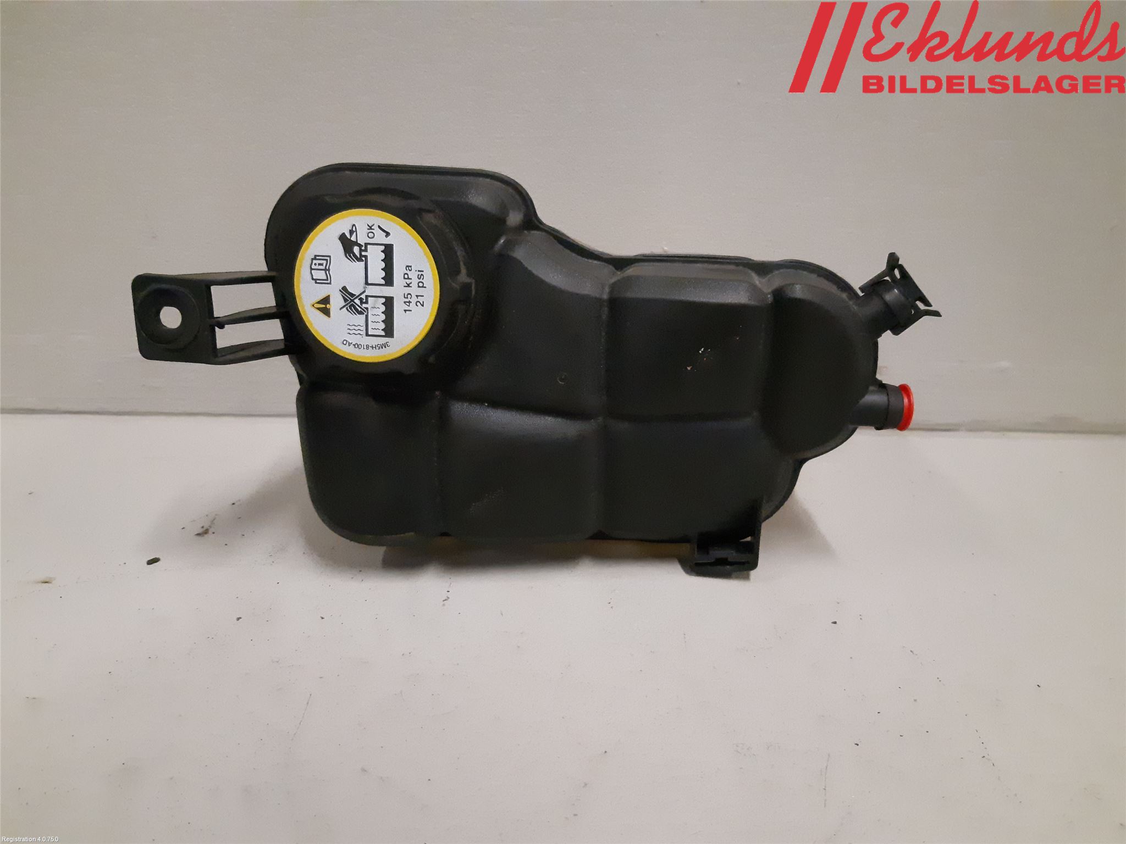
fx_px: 846
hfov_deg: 67.3
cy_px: 422
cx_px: 563
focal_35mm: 26
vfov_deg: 53.1
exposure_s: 1/220
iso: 800
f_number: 1.7
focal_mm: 3.93
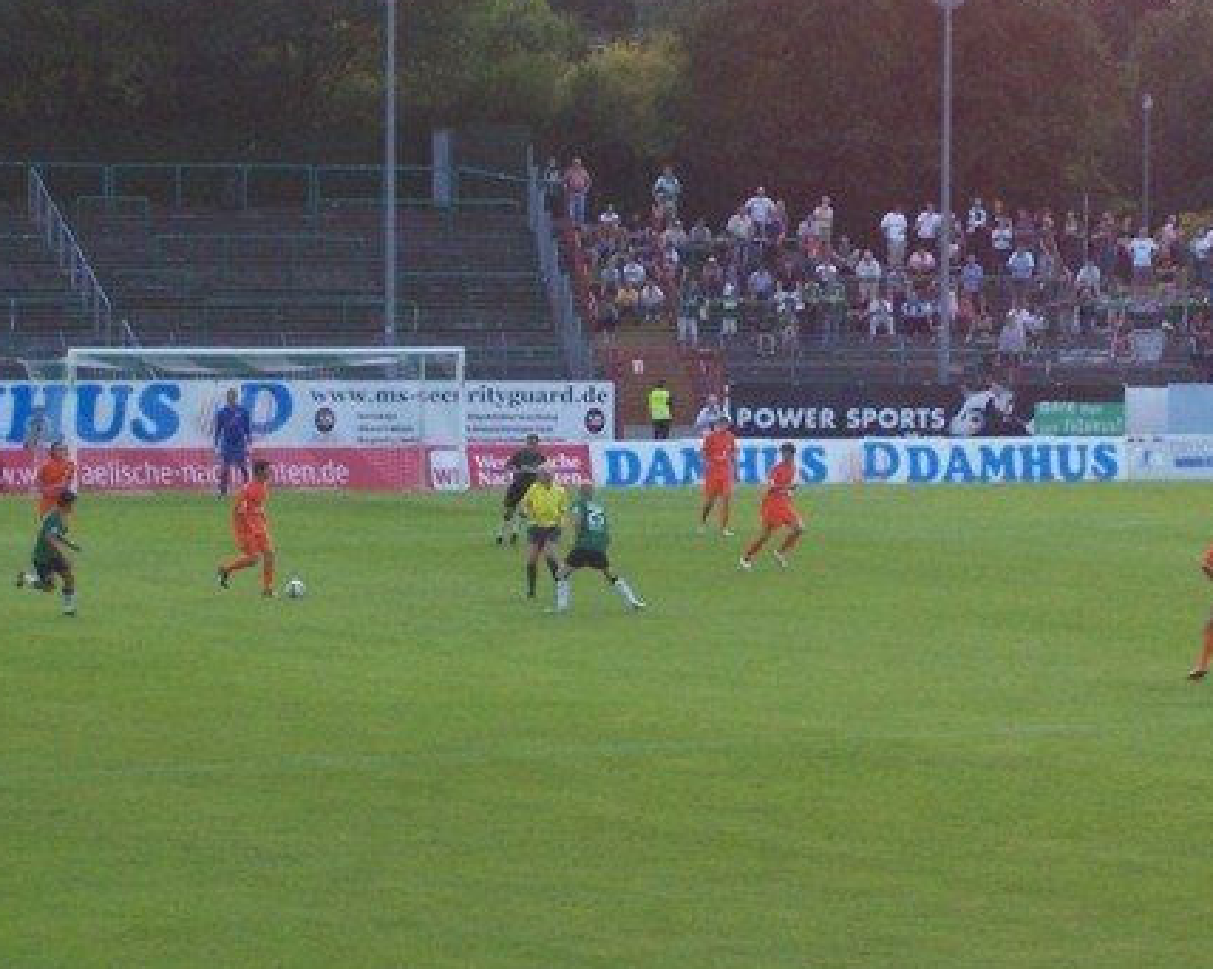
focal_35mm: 179
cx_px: 1006
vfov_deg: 8.6
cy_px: 353
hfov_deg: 10.7
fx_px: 6423
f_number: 4.6
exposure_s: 1/125
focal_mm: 16.8
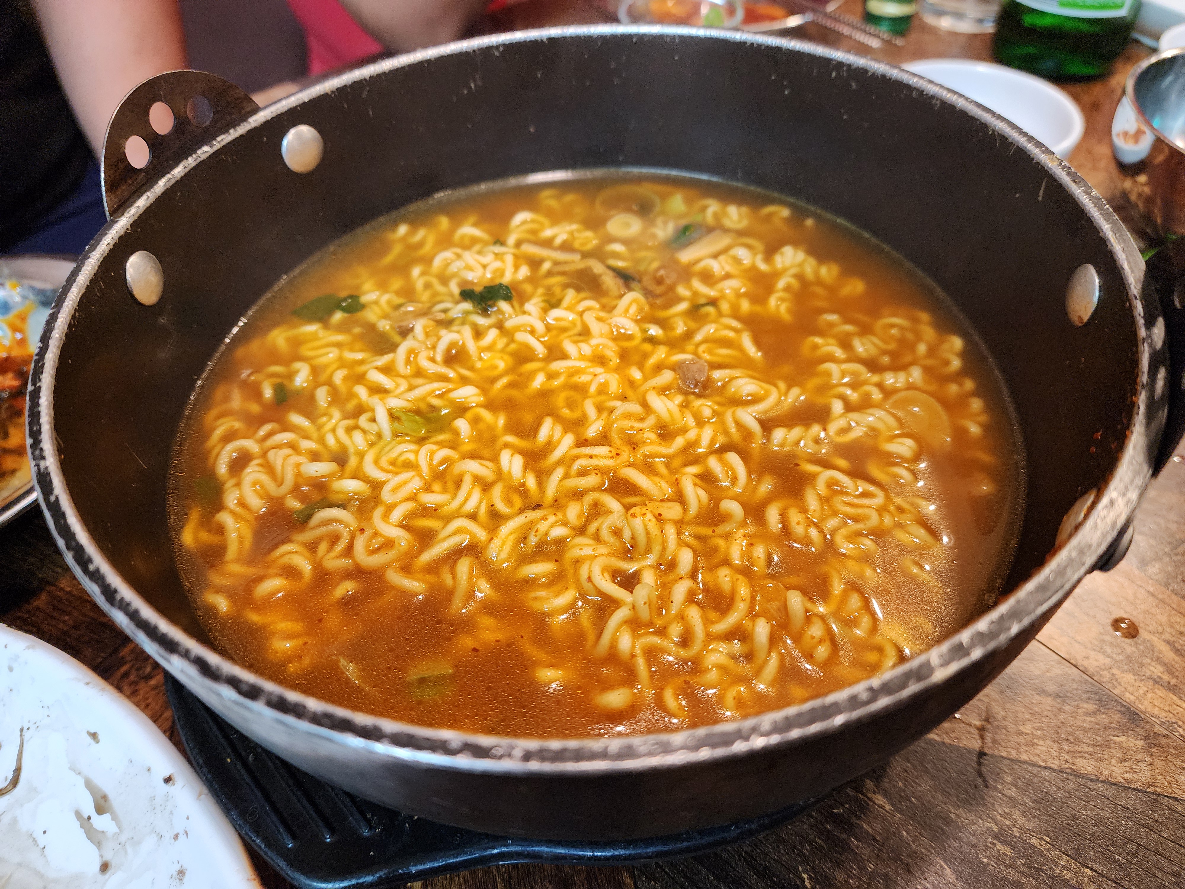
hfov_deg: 73.9
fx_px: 787
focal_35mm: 23
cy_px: 444
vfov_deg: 58.9
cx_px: 592
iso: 640
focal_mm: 6.4
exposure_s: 1/120
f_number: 1.8
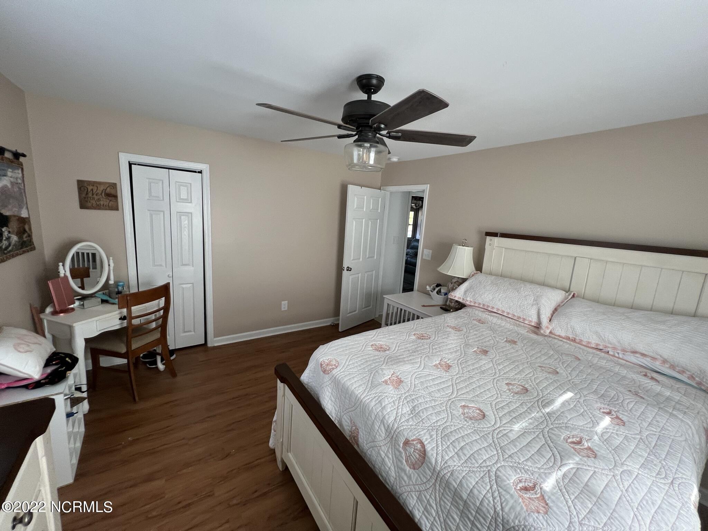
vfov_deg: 89.9
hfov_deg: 106.2
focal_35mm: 13
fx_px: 266
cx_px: 354
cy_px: 266
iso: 100
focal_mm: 1.57
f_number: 1.8
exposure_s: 1/121
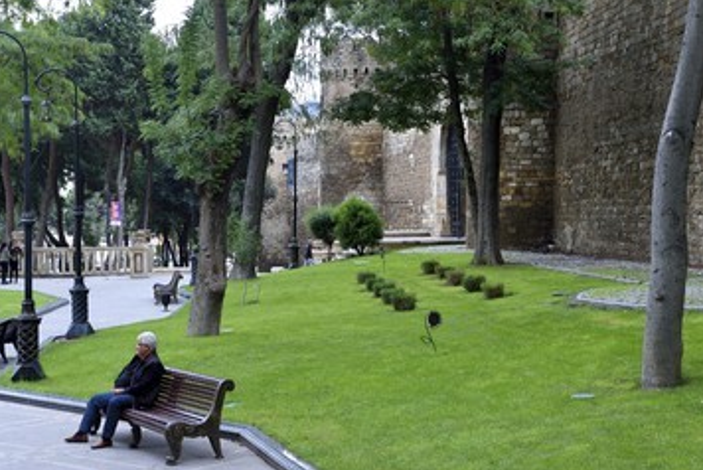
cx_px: 314
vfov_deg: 20.6
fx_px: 1290
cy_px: 211
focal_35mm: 66
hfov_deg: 30.5
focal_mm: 56
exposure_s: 1/25
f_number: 8
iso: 800
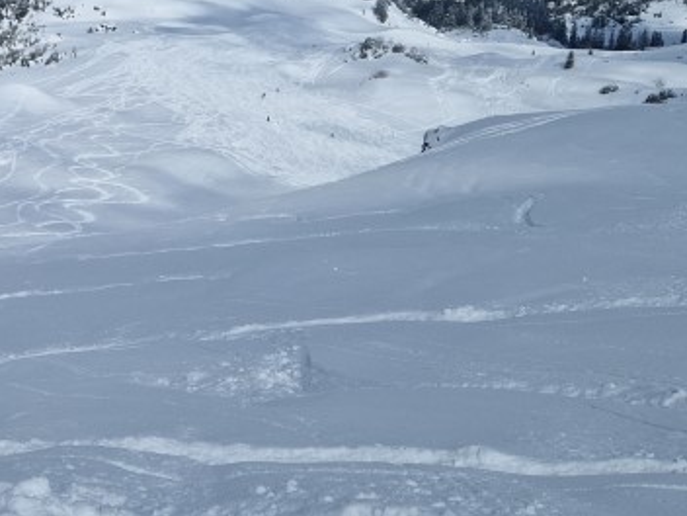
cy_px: -108
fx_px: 1330
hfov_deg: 27.5
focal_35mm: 67
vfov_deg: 20.5
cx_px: 16
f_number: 1.8
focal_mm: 5.4
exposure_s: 1/9184
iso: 50
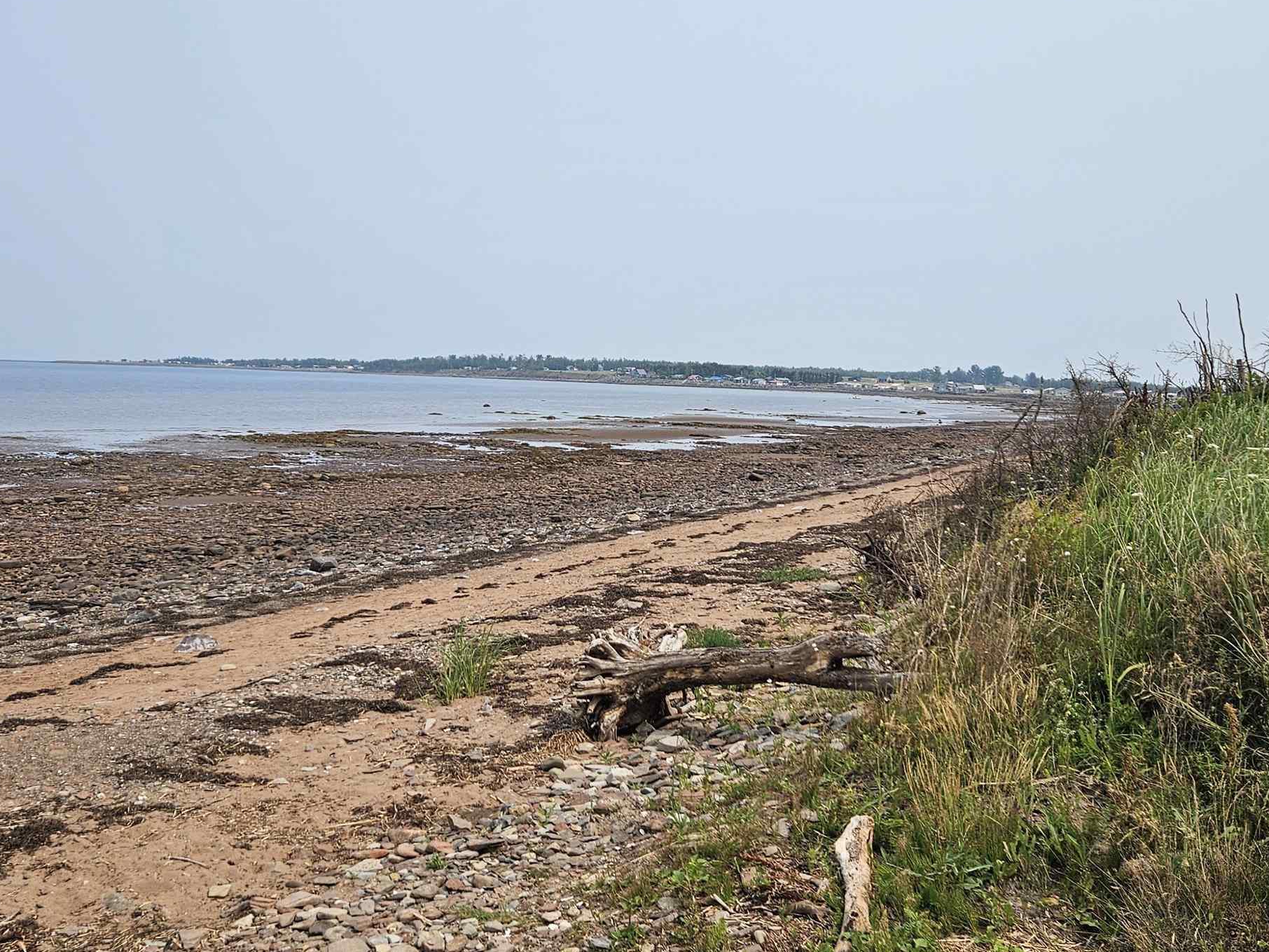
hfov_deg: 47.9
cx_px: 639
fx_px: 1430
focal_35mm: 39
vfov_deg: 36.7
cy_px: 405
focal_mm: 5.4
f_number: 1.8
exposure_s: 1/3569
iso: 25
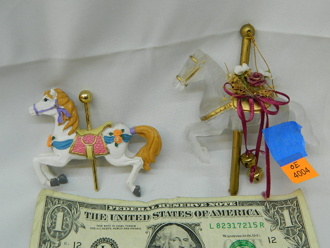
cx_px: 165
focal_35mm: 57
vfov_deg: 25.7
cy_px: 124
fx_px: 543
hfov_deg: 33.8
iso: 125
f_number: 3.8
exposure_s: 1/40
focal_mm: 10.2
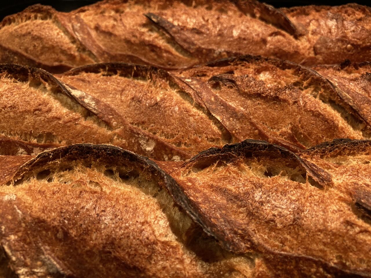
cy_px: 139
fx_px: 300
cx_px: 186
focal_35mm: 28
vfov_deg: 49.7
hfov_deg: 63.4
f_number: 1.8
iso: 320
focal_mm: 3.99
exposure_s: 1/40
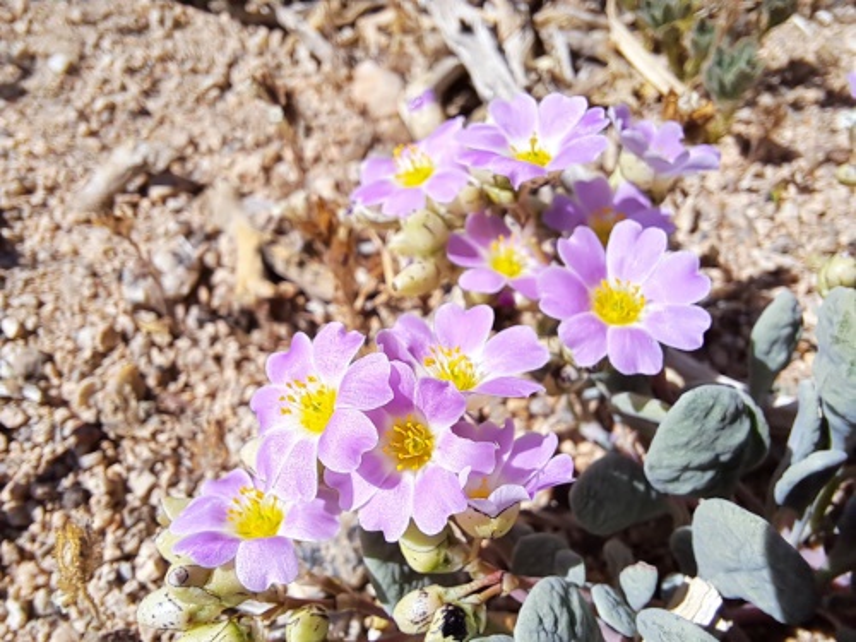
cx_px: 428
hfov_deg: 69.4
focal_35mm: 25
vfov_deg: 54.9
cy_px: 321
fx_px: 618
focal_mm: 2.13
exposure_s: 1/1495
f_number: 2.4
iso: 50
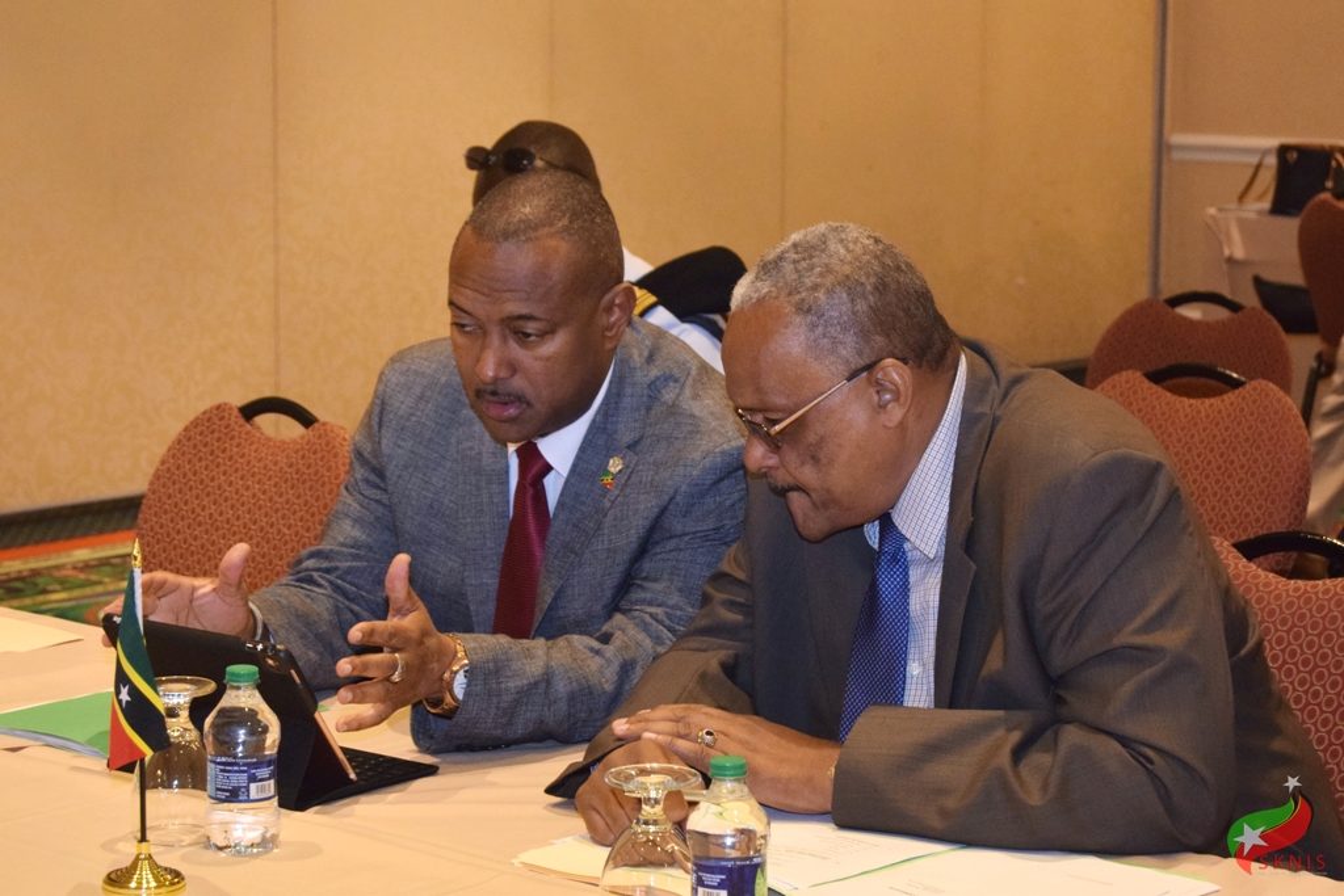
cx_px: 672
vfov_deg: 16.6
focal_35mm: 82
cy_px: 448
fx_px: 3080
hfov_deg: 24.6
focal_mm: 55
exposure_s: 1/60
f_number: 5.6
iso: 1600
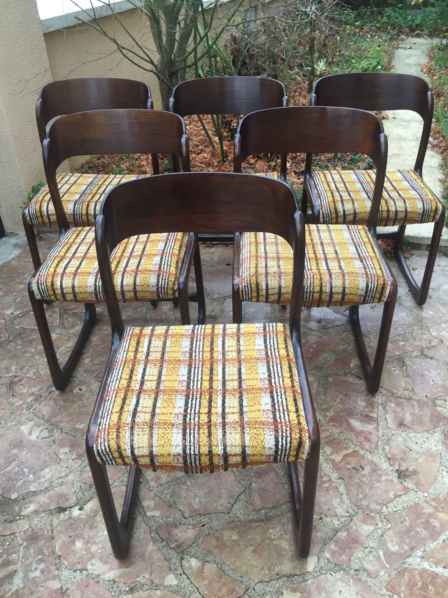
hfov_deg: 48.2
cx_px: 224
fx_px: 500
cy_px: 299
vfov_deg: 61.7
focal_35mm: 29
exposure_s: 1/30
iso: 64
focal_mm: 4.15
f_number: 2.2
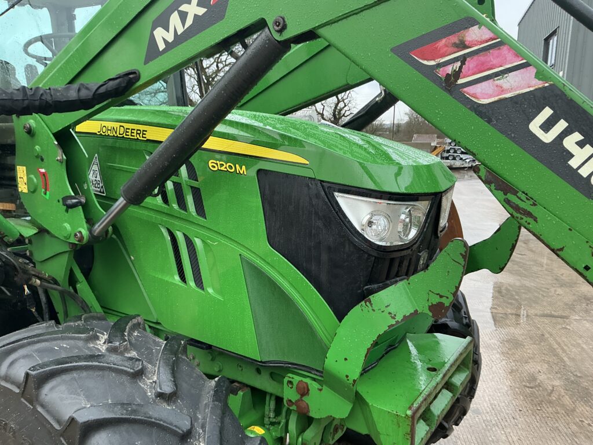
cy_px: 222
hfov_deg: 63.4
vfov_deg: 49.7
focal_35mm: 28
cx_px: 296
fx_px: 480
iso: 50
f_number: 1.8
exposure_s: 1/122
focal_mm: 3
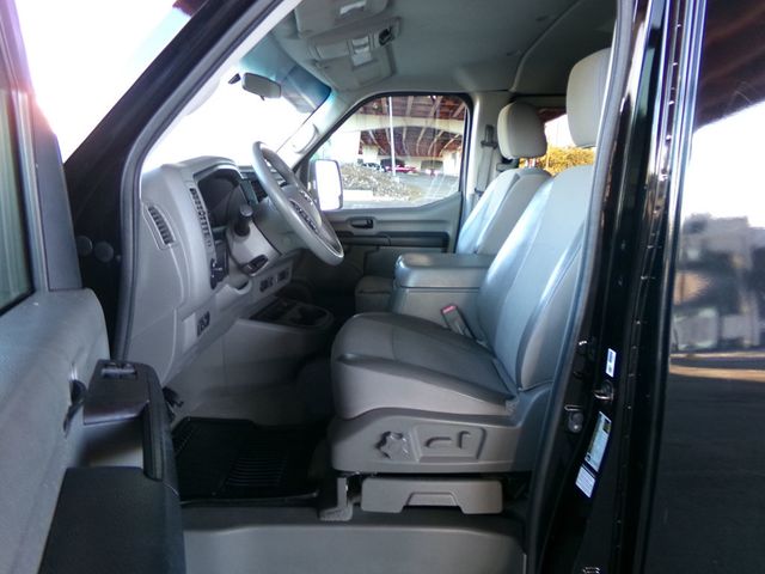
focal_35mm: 24
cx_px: 382
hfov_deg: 71.6
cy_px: 287
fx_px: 530
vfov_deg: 56.8
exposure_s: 1/20
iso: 200
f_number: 3.7
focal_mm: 4.3
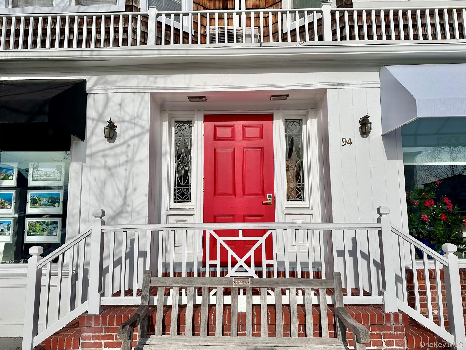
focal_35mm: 24
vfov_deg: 56.8
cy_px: 175
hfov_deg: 71.6
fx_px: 323
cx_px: 233
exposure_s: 1/10753
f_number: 1.78
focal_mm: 6.86
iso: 80
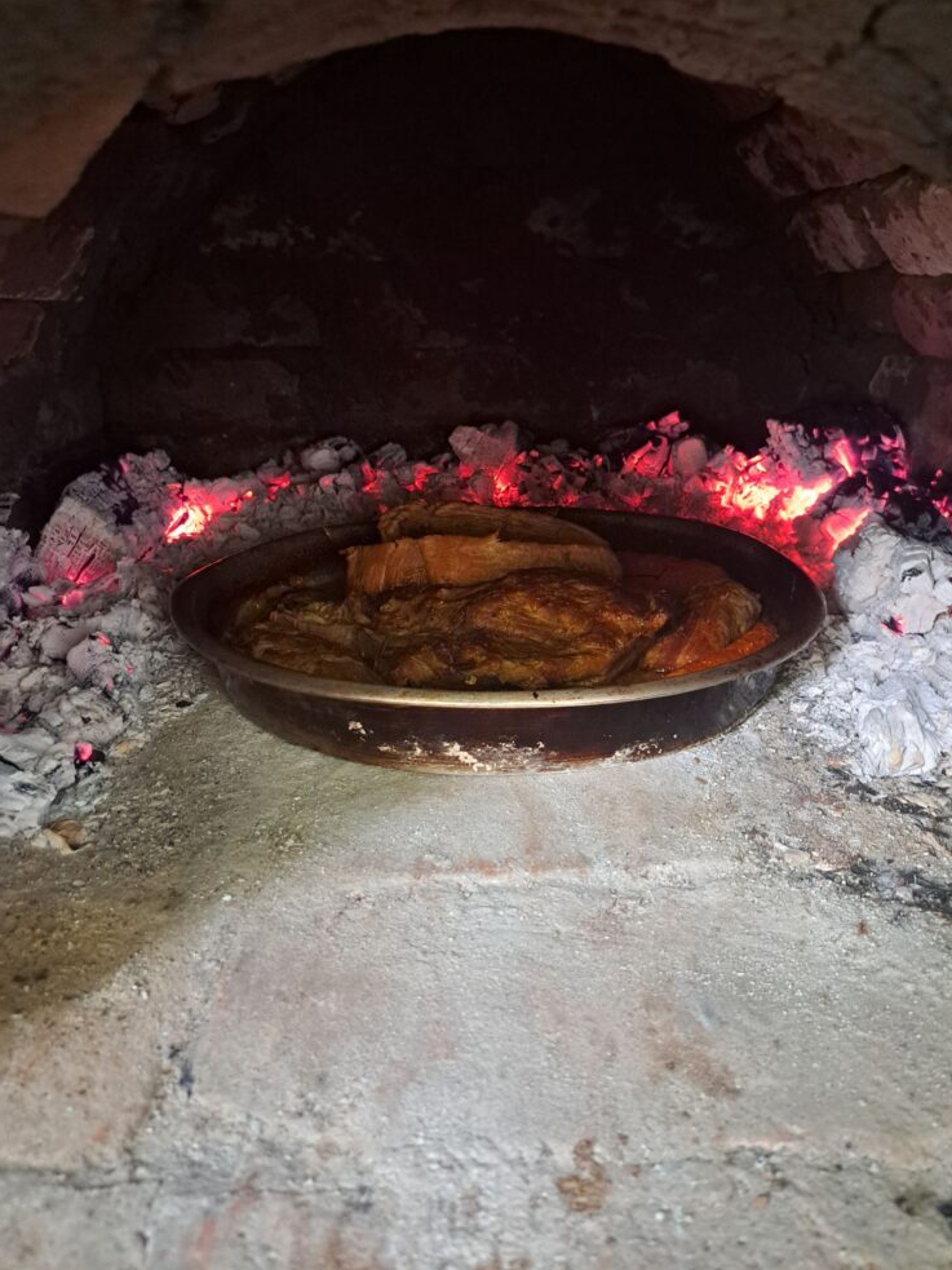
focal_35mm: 25
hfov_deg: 54.9
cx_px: 488
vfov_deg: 69.4
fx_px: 917
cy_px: 619
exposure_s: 1/25
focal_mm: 5.23
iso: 500
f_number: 1.8
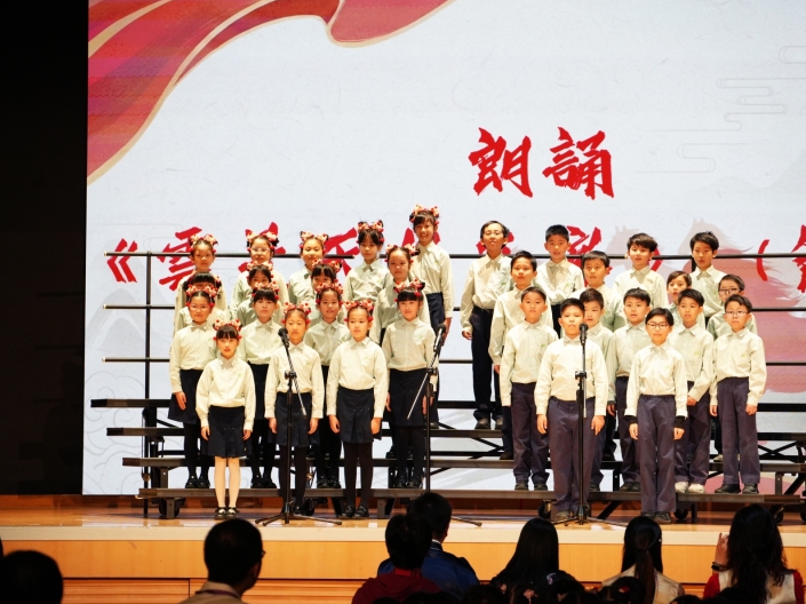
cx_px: 452
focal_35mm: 143
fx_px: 3333
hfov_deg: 13.8
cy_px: 301
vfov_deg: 10.3
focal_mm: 131.2
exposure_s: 1/160
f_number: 6.3
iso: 2500
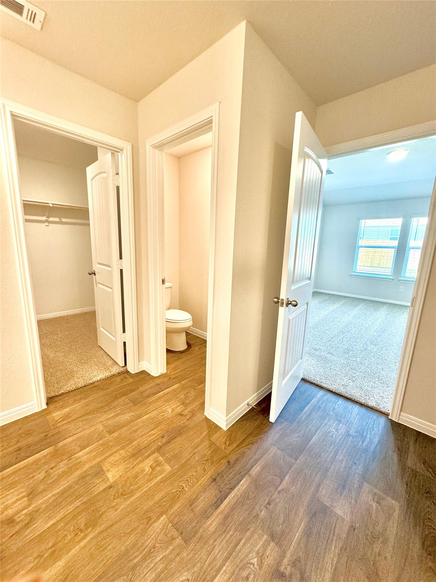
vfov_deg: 102.1
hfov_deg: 85.7
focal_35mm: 14
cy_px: 291
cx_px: 218
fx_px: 235
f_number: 2.2
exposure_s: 1/120
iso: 250
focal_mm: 2.22
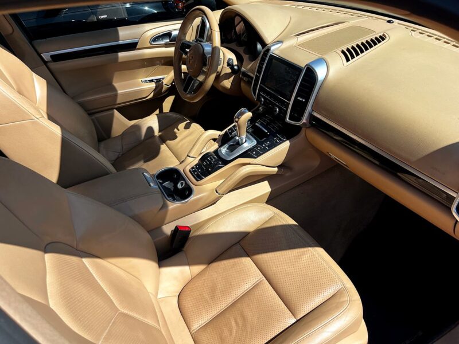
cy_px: 172
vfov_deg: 53.1
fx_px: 345
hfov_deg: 67.3
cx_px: 230
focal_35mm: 26
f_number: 1.6
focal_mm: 5.1
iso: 50
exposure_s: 1/1776
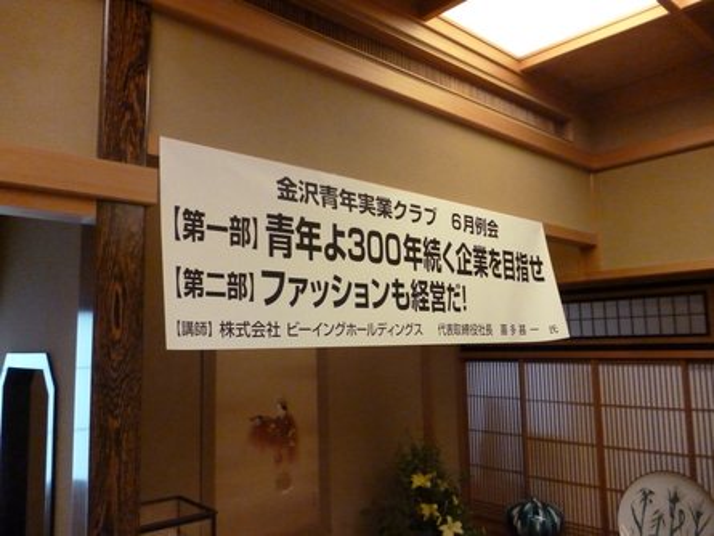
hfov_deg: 63.4
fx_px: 578
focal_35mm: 28
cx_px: 357
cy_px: 268
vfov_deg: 49.8
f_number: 3.1
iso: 800
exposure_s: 1/50
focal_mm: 5
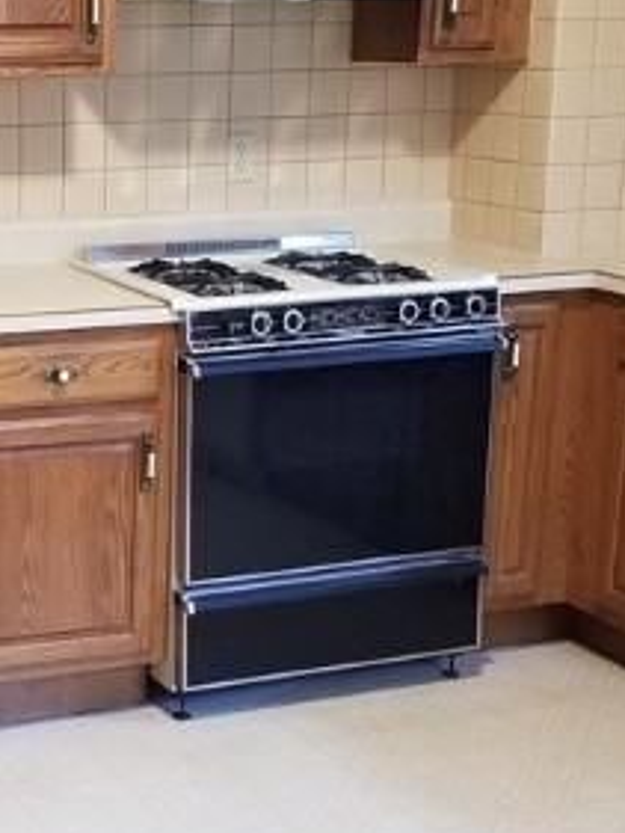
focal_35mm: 71
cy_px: 542
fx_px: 1708
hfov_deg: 20.3
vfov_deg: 27.3
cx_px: 44
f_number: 1.7
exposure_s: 1/30
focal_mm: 4.25
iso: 200
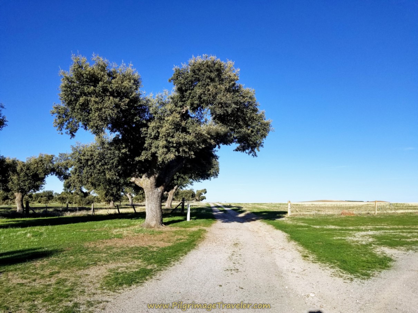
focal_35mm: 26
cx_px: 209
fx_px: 314
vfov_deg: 53.0
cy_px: 156
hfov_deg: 67.3
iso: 50
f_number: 1.7
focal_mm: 4.3
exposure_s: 1/2760
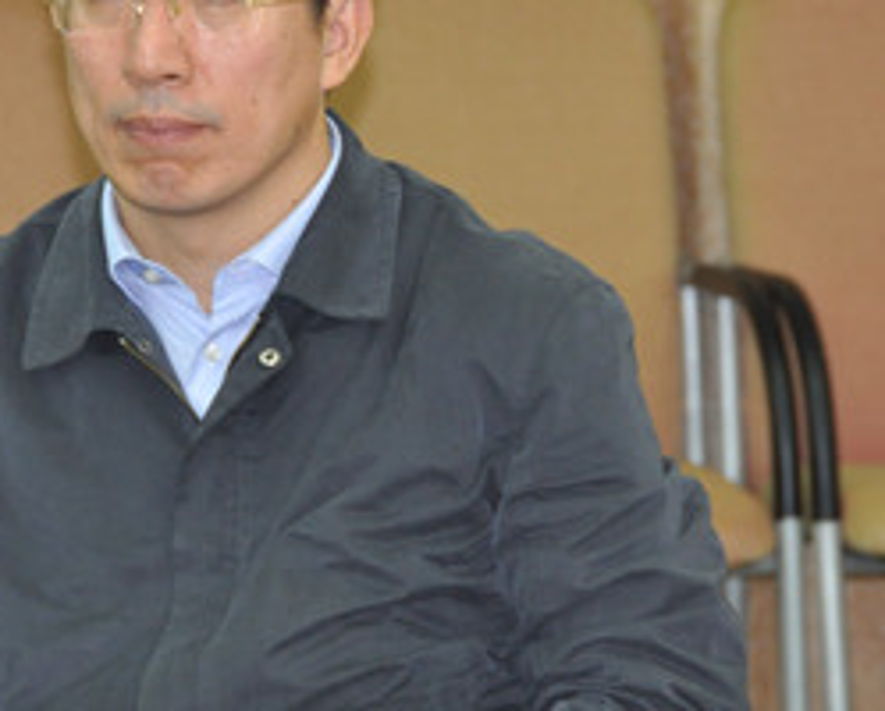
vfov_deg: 4.8
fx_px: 8424
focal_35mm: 321
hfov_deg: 6.0
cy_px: 366
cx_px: 331
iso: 800
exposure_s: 1/60
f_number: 5.3
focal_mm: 95
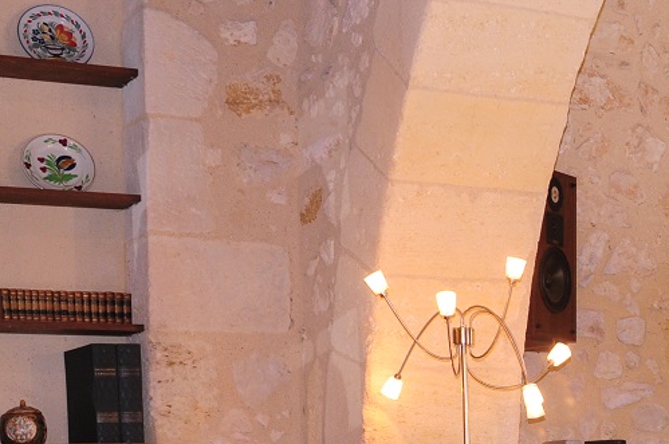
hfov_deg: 18.9
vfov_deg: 13.1
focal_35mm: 101
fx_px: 1874
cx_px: 846
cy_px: 563
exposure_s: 1/50
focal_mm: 24
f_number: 5.6
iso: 400
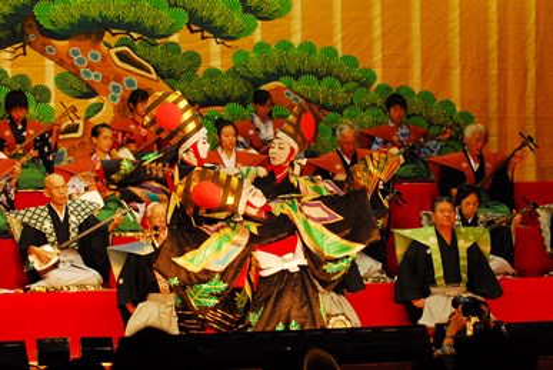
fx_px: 2261
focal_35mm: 147
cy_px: 185
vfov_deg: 9.4
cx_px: 276
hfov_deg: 13.9
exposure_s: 1/200
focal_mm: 98
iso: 800
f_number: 4
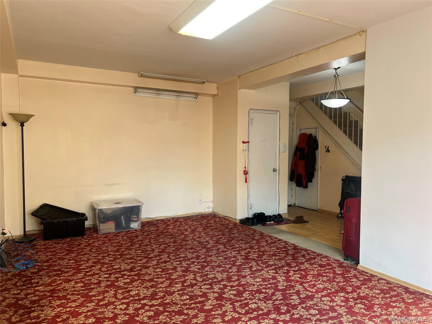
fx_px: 324
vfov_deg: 53.1
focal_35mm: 26
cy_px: 162
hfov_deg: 67.3
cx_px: 216
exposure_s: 1/120
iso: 80
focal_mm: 5.7
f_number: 1.5
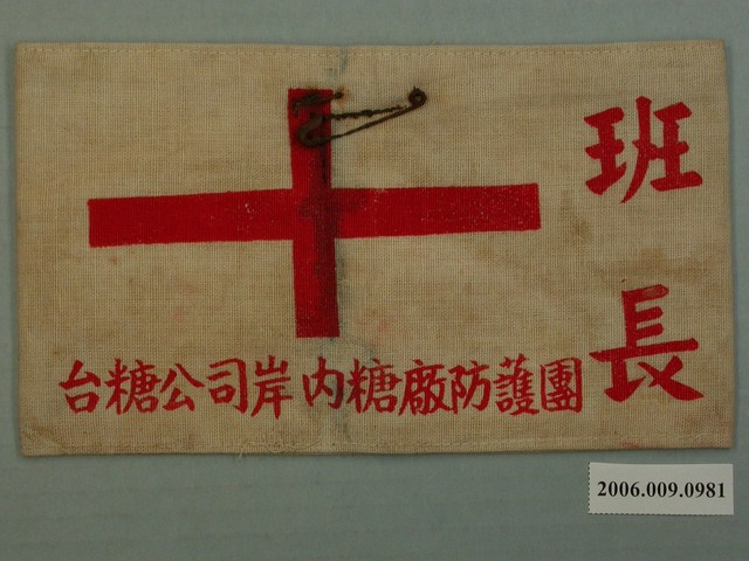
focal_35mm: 90
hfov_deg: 21.8
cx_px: 374
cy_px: 280
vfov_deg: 16.4
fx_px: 1947
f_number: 4.8
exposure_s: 1/30
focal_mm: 18.6
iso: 100
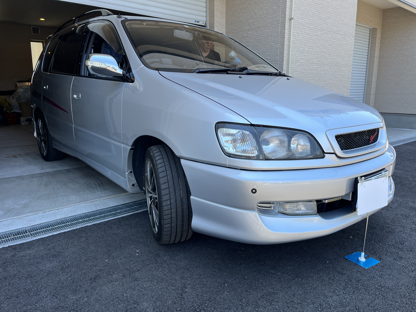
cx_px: 208
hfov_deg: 67.3
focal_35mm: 26
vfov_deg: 53.1
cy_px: 156
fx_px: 312
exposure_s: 1/558
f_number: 1.6
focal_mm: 5.1
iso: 50
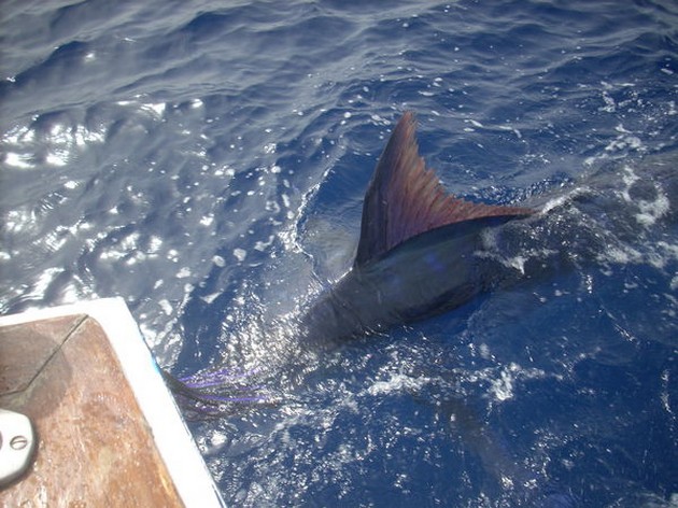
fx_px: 724
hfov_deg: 50.2
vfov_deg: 38.6
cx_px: 339
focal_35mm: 37
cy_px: 254
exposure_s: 1/130
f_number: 5.6
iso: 64
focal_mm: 6.2
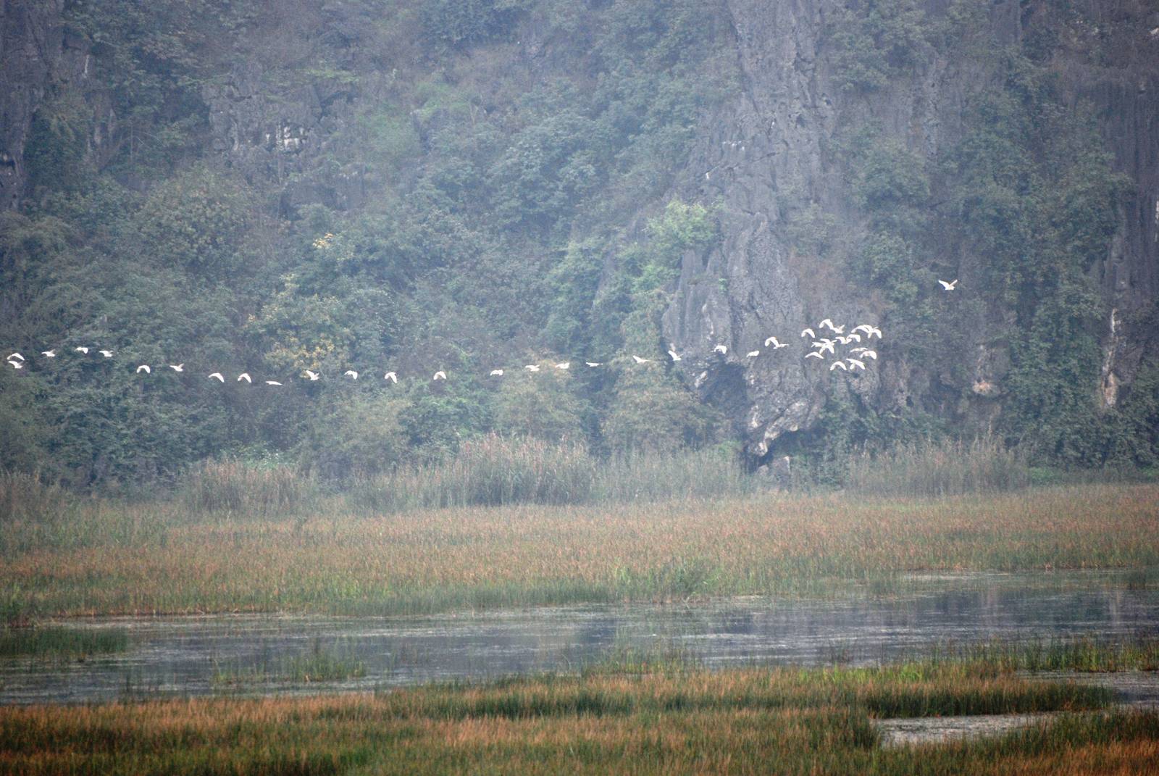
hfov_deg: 6.2
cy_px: 388
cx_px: 580
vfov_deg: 4.2
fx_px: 10637
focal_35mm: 330
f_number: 5.3
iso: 400
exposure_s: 1/320
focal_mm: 220
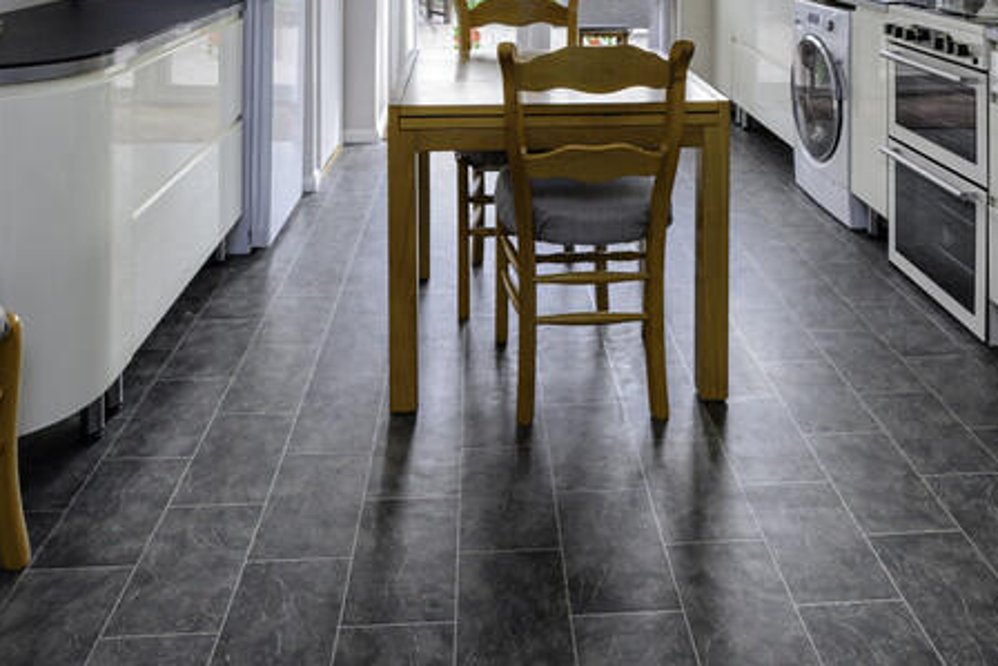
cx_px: 532
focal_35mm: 32
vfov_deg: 34.8
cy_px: -84
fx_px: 887
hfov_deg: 58.6
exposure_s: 1/60
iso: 320
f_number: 7.1
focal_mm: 14
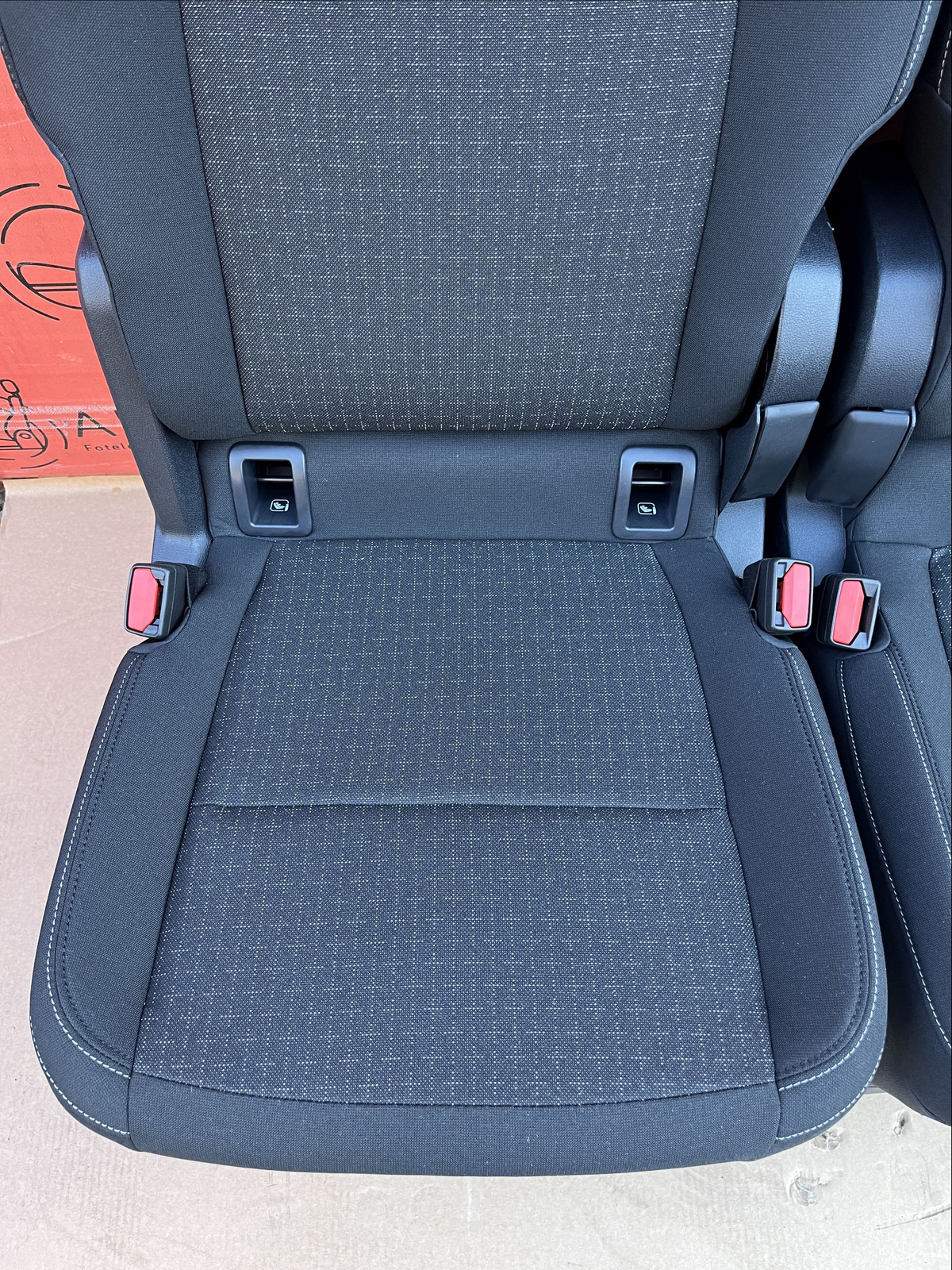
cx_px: 476
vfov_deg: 67.3
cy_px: 635
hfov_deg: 53.1
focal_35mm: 26
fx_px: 953
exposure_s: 1/90
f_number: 1.6
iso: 125
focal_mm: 5.1
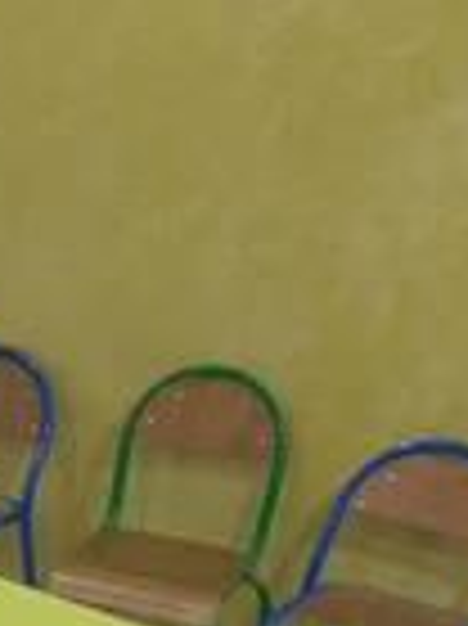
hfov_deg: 15.4
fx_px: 1625
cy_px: 856
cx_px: -194
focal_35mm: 90
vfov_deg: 19.7
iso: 125
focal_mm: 3.93
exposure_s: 1/50
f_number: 1.7
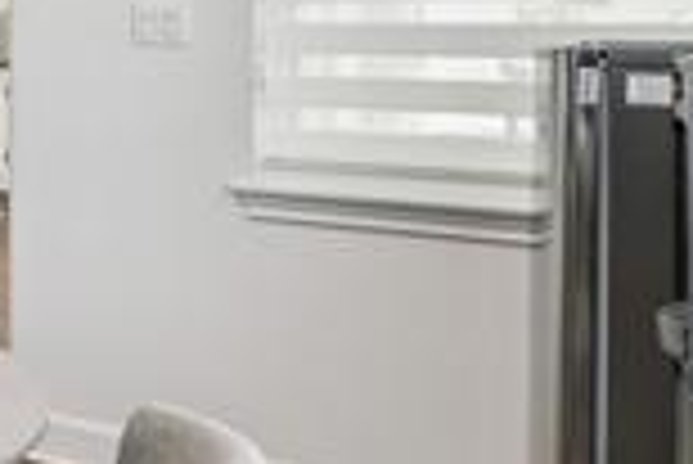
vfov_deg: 22.5
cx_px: -706
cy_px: -7
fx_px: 1118
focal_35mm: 58
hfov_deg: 19.1
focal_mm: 14
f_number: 8
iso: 400
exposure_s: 1/20
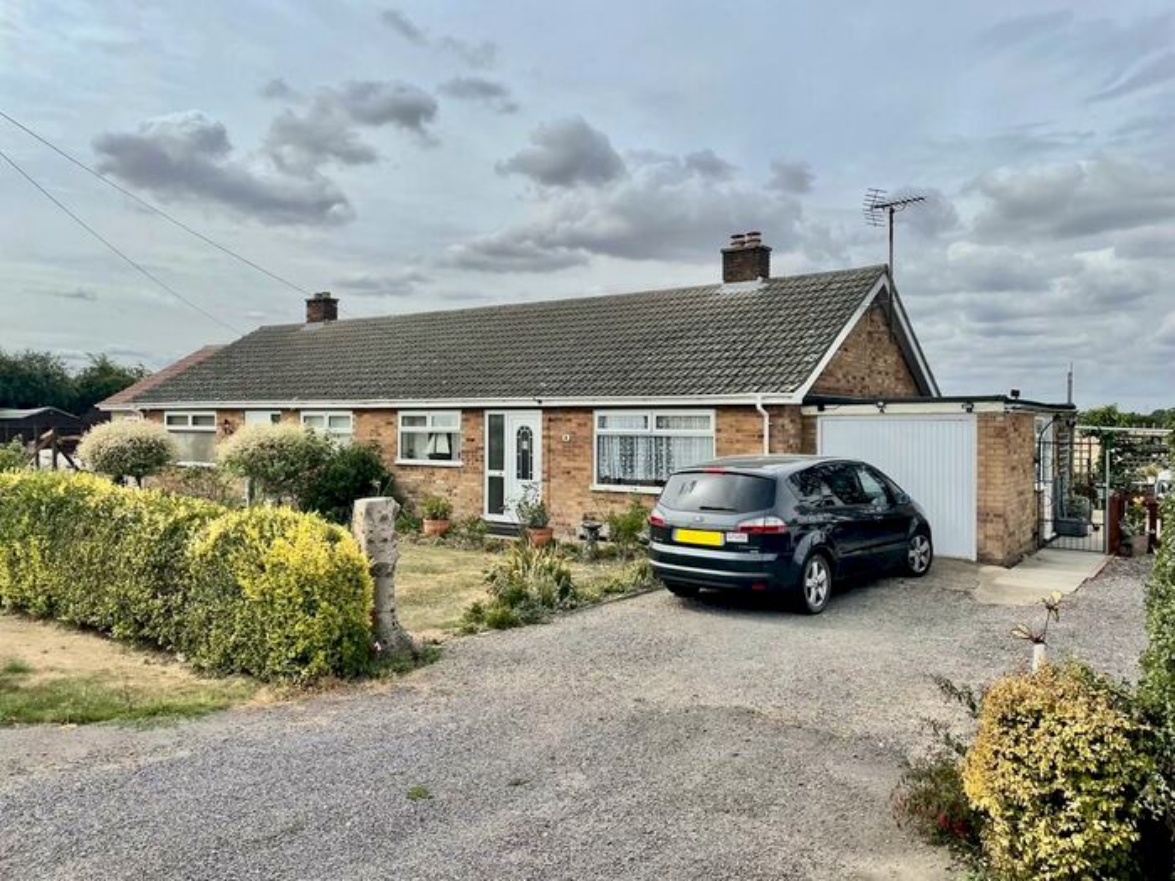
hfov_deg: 67.3
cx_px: 588
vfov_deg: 53.1
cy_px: 440
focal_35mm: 26
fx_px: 883
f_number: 1.6
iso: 32
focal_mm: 4.2
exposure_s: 1/5291
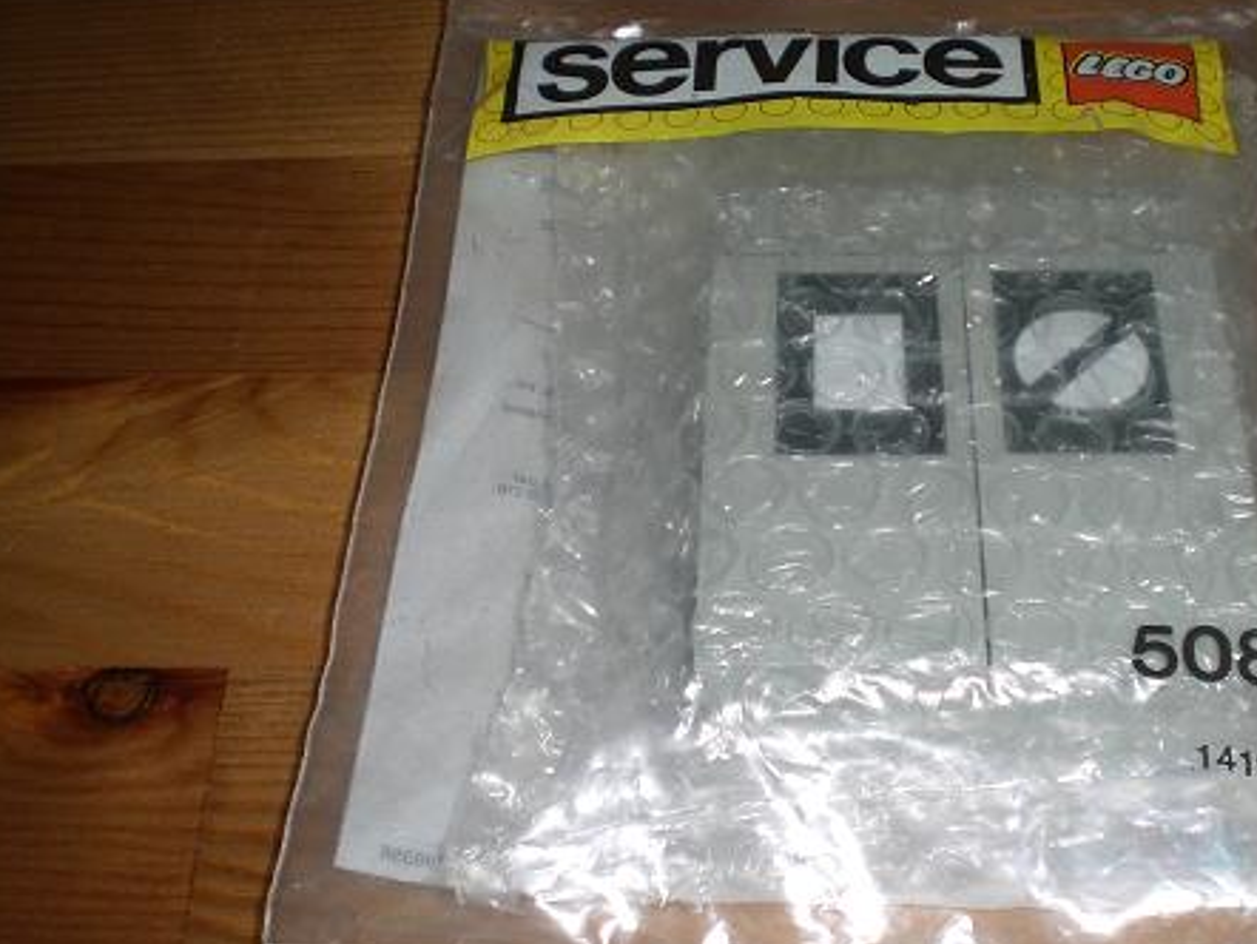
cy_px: 461
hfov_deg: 34.6
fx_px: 1998
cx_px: 830
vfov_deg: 26.6
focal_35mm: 55
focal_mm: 6.3
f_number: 3.1
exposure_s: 1/60
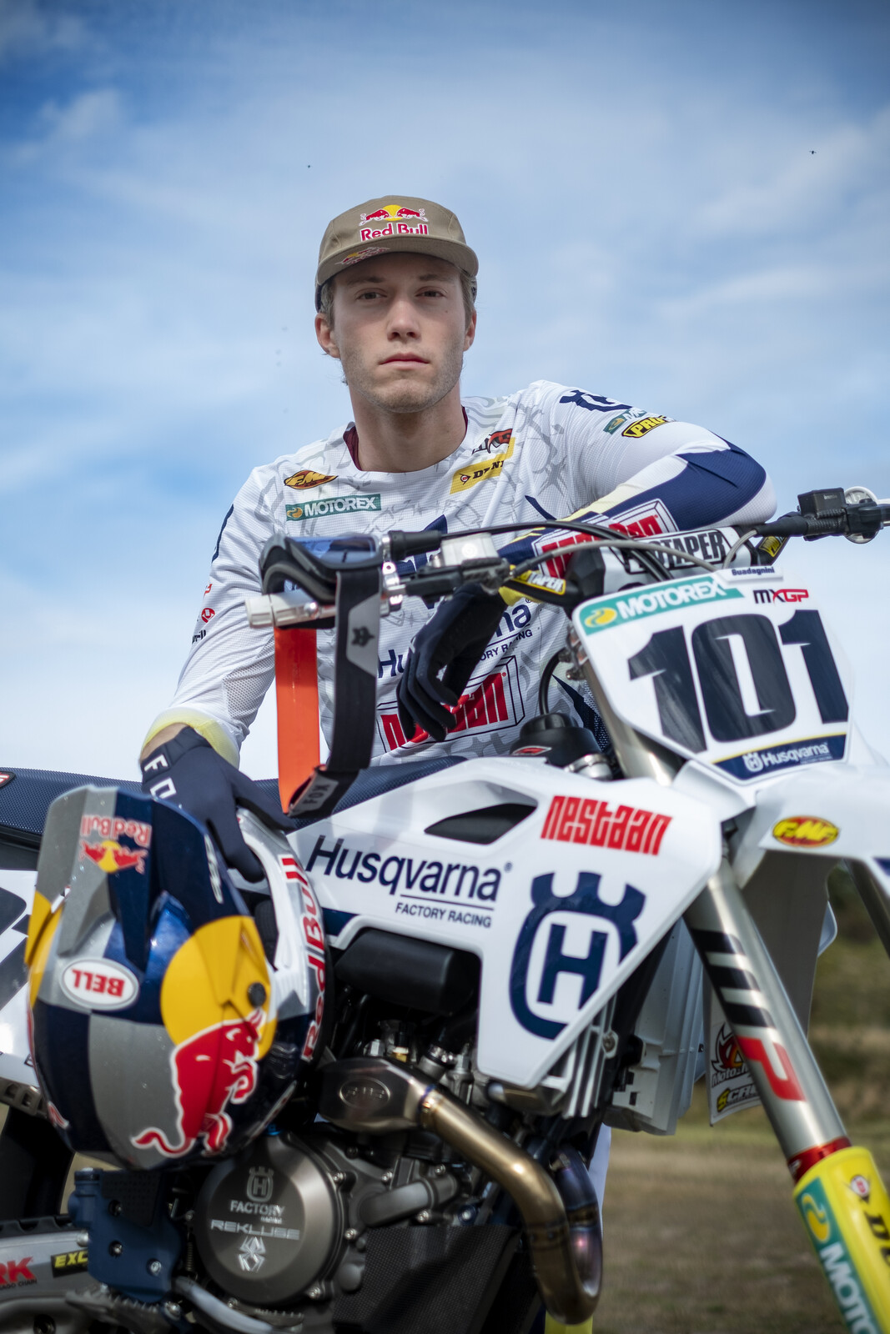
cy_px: 667
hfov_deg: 25.5
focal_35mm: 53
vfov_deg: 37.5
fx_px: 1965
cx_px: 445
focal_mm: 35
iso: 200
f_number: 1.4
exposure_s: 1/4000
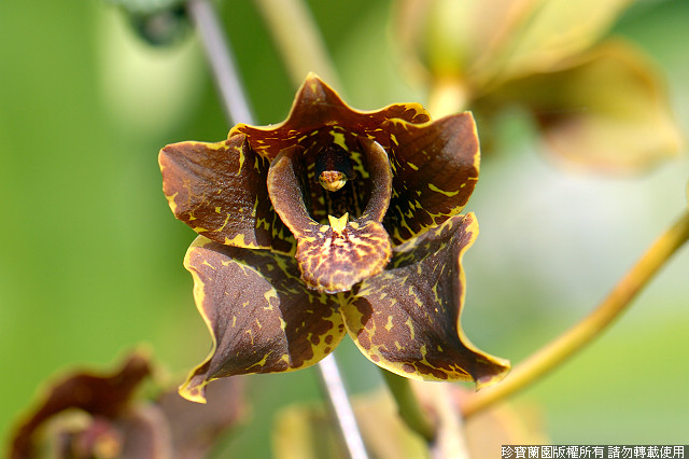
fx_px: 3013
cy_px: 230
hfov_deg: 13.0
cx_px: 344
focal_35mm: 158
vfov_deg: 8.7
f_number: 6.3
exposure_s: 1/125
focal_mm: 105
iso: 200
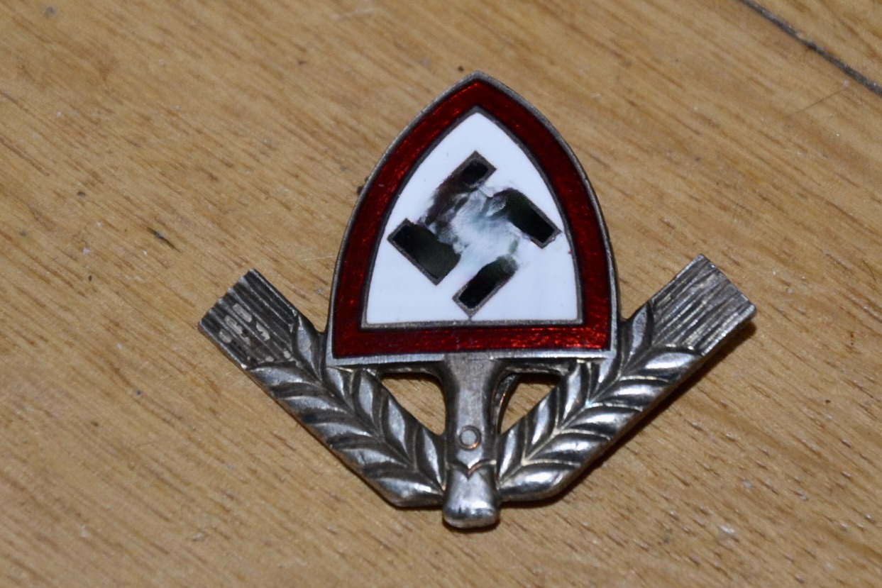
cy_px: 294
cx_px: 441
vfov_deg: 8.7
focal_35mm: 158
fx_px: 3859
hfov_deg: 13.0
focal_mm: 105
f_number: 5.6
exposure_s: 1/60
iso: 720
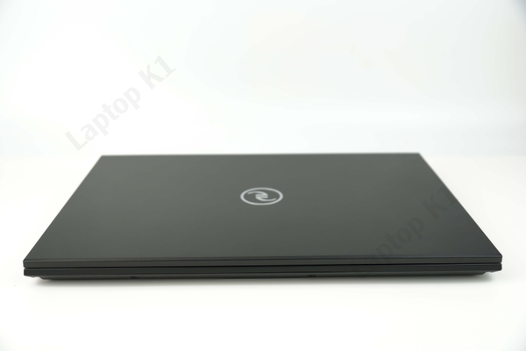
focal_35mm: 39
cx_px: 263
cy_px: 176
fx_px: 570
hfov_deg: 49.6
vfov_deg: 34.2
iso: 100
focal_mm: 26
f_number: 2.8
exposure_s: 1/50
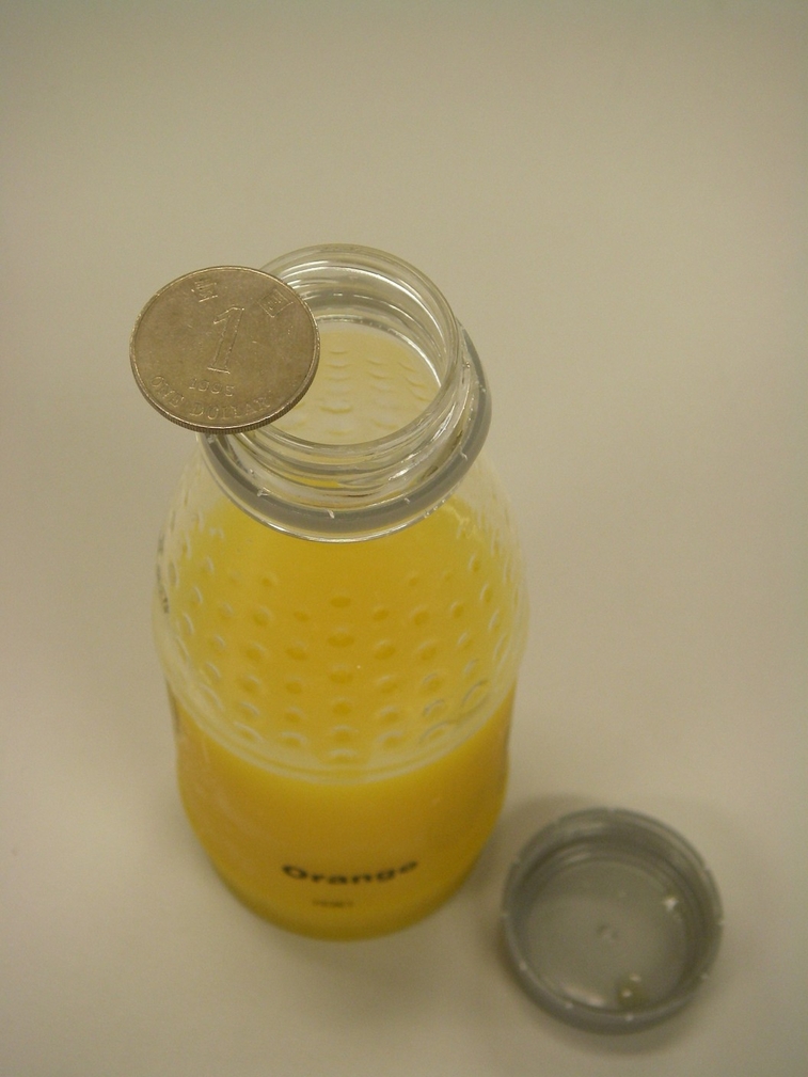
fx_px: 2583
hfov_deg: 17.8
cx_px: 404
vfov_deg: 23.6
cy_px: 538
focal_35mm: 83
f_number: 3.9
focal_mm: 13.8
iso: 200
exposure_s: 1/50
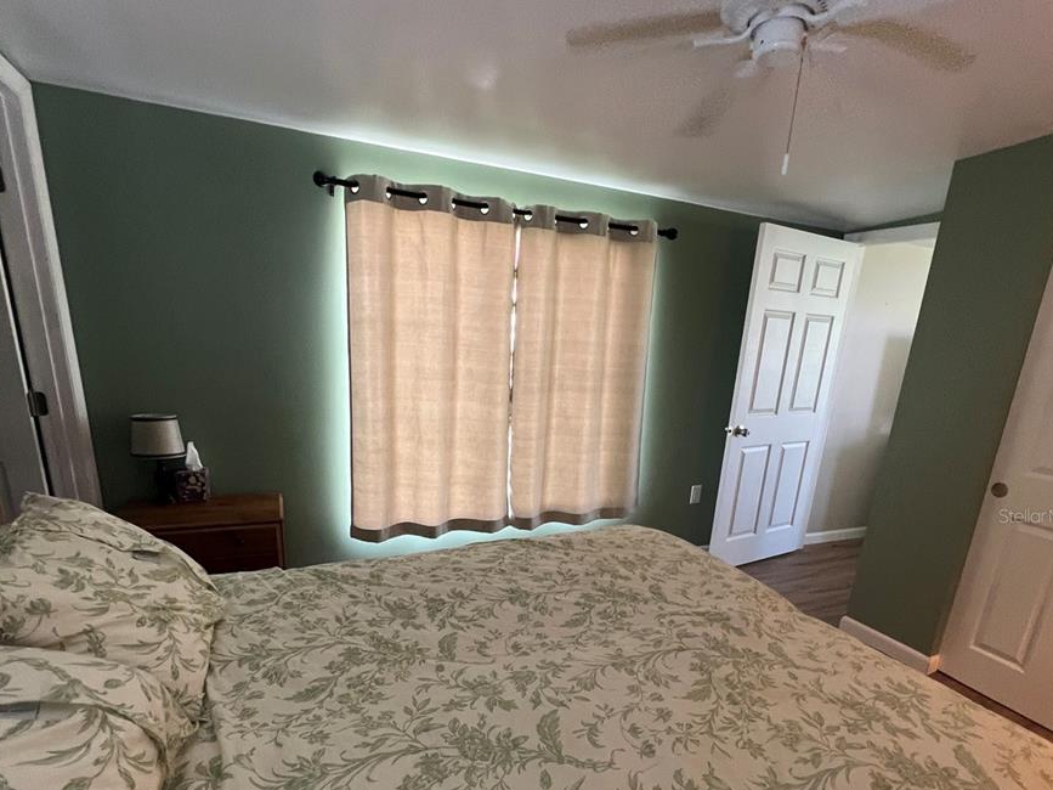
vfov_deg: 69.9
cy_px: 515
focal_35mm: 18
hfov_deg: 87.7
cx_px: 538
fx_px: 547
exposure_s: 1/60
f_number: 1.8
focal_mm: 1.57
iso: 250
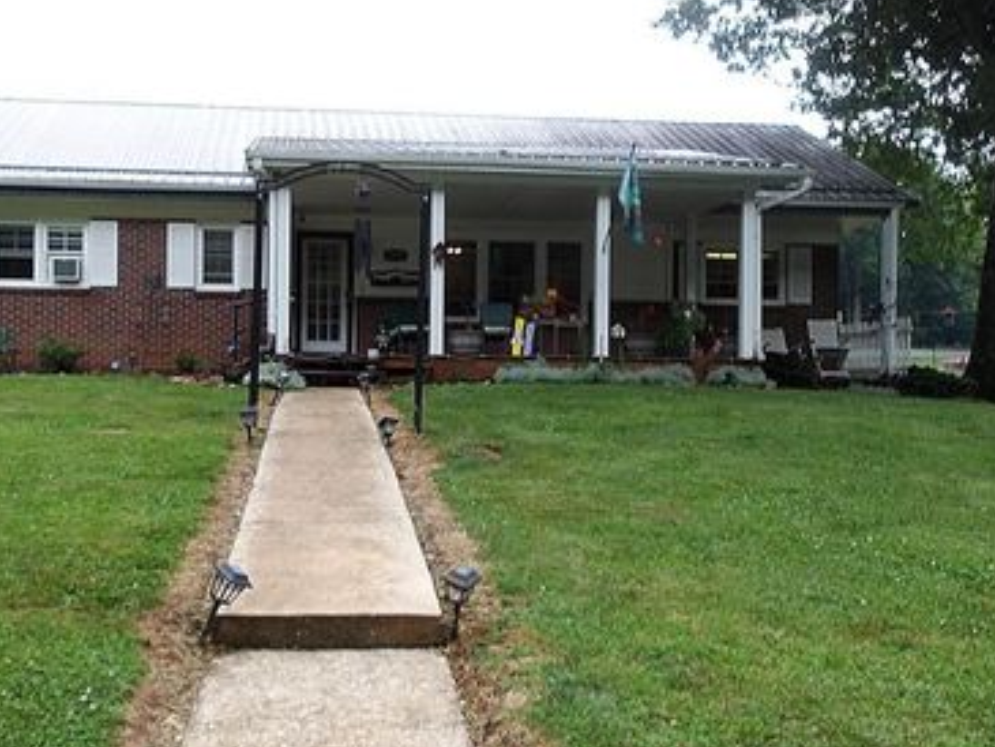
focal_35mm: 37
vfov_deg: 38.7
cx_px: 398
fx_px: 1064
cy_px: 380
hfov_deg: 49.8
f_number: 3
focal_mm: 4.9
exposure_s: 1/106
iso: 100
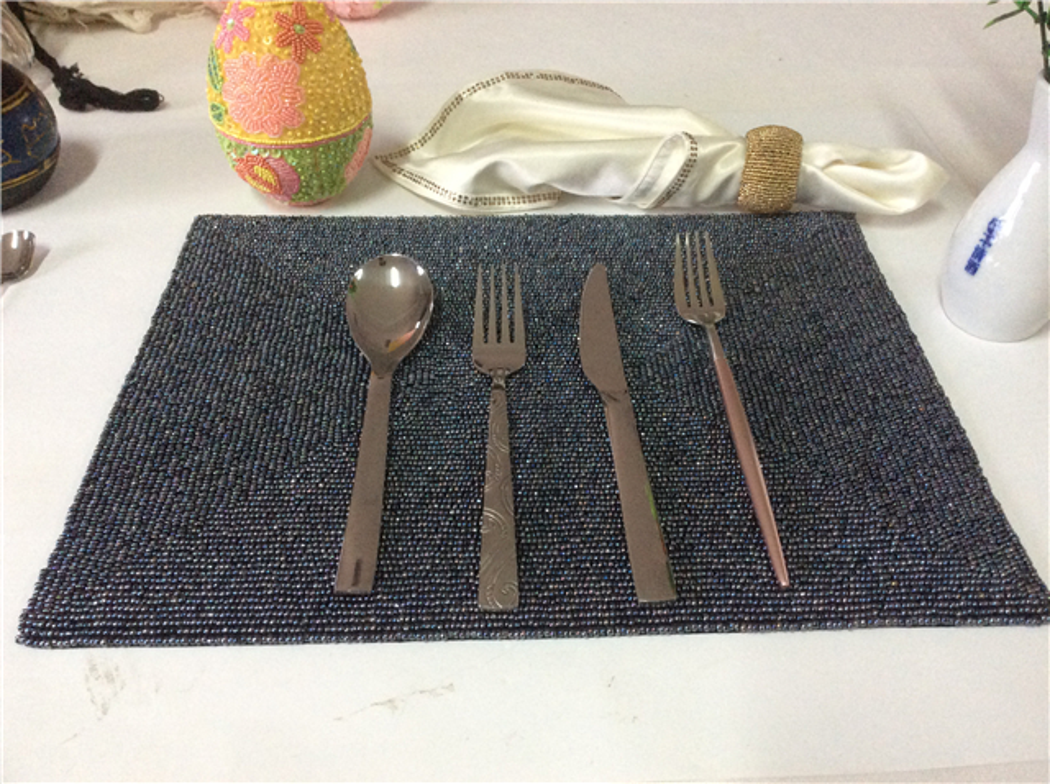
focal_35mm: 32
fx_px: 969
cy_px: 392
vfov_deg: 44.1
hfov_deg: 56.9
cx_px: 525
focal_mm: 3.3
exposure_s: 1/25
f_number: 2.4
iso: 200
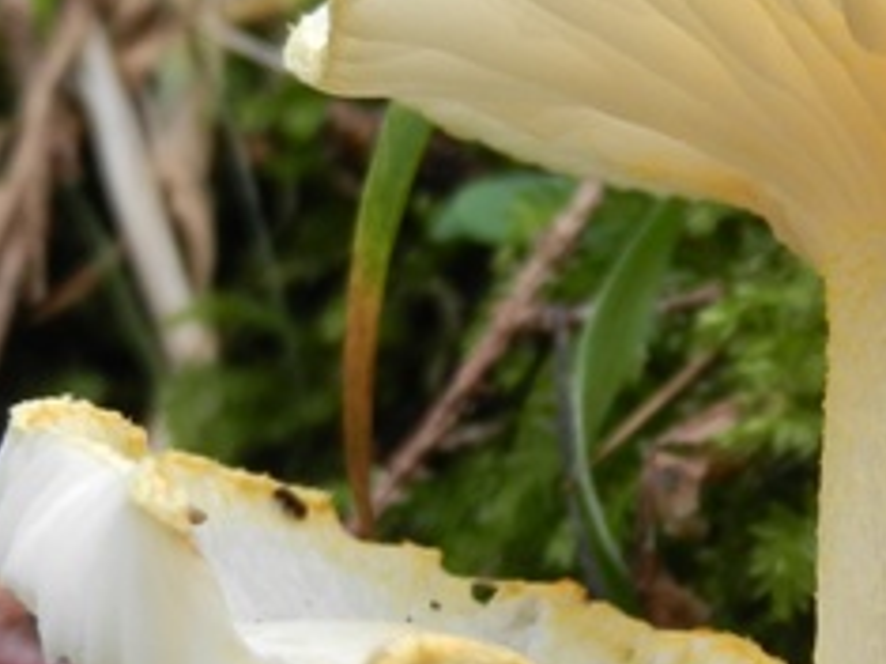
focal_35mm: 85
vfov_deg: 17.3
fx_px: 2174
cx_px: 807
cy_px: 479
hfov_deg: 22.4
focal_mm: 4.5
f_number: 3.5
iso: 160
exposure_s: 1/50
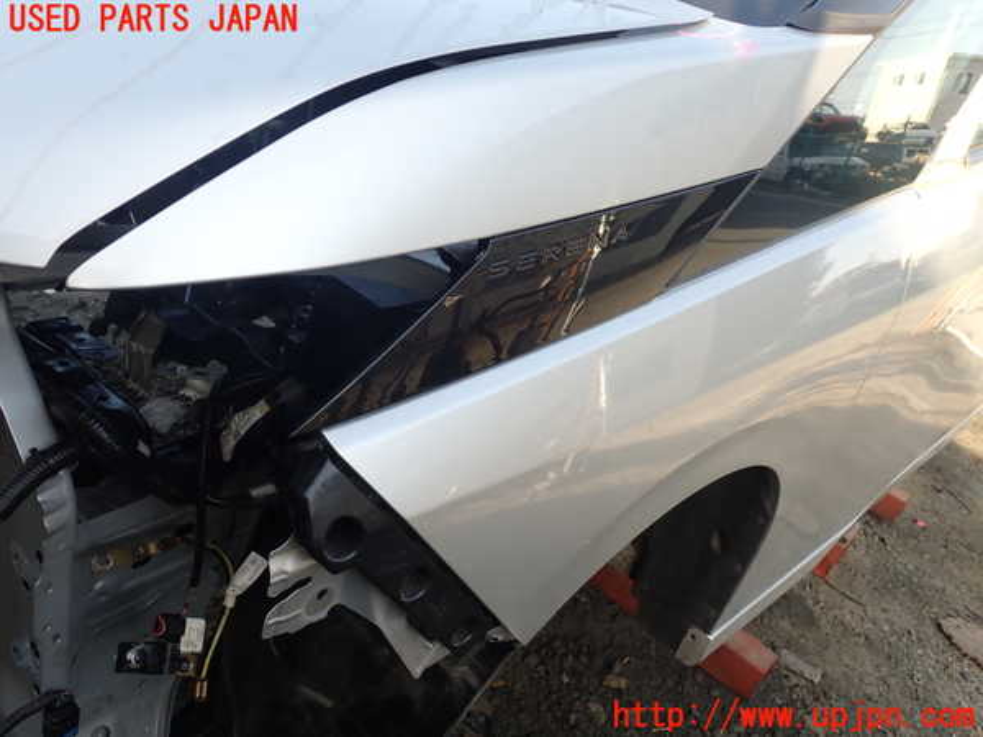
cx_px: 492
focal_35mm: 30
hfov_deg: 60.0
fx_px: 852
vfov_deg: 46.8
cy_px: 368
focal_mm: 5.4
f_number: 3.2
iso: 100
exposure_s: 1/160
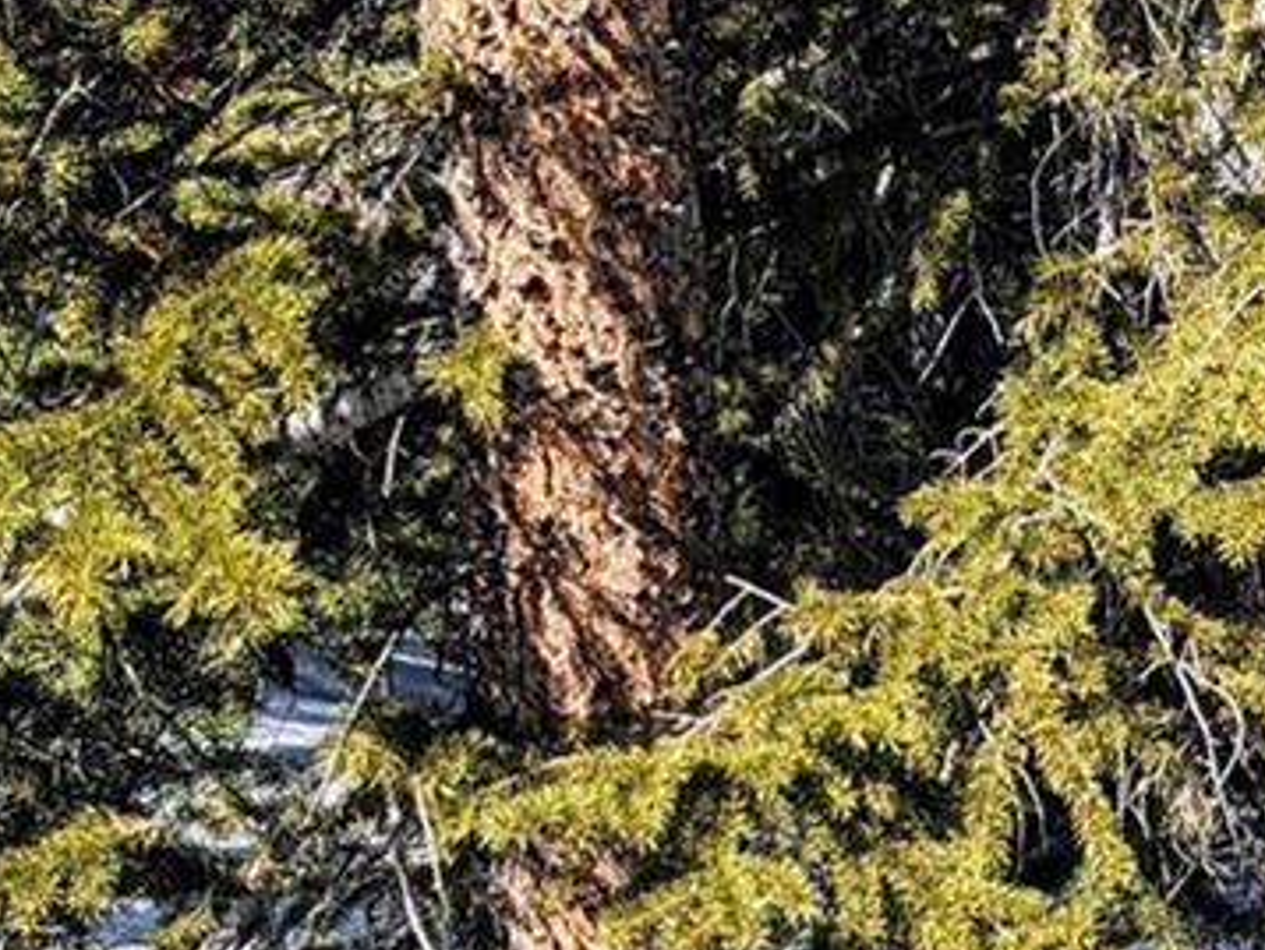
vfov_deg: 13.8
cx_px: 1922
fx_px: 3913
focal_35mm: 107
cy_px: 678
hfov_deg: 16.6
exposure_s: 1/1381
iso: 20
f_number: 1.68
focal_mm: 6.9
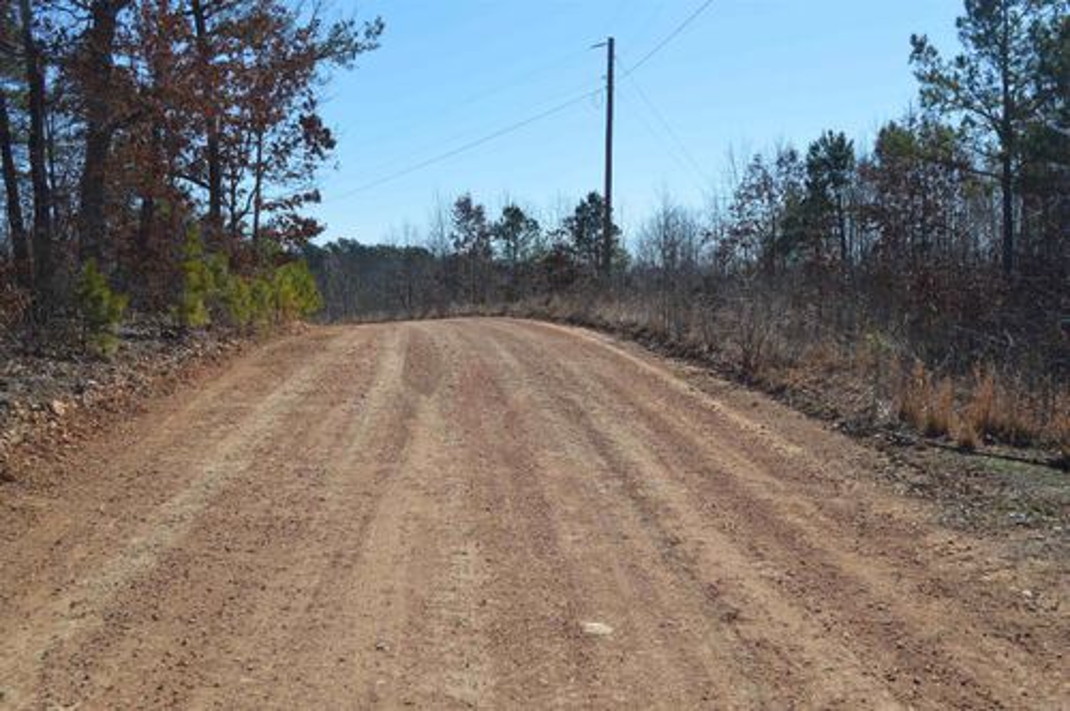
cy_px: 356
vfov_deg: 31.8
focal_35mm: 42
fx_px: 1247
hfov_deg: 46.5
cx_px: 535
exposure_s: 1/250
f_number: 8
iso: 100
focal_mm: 28
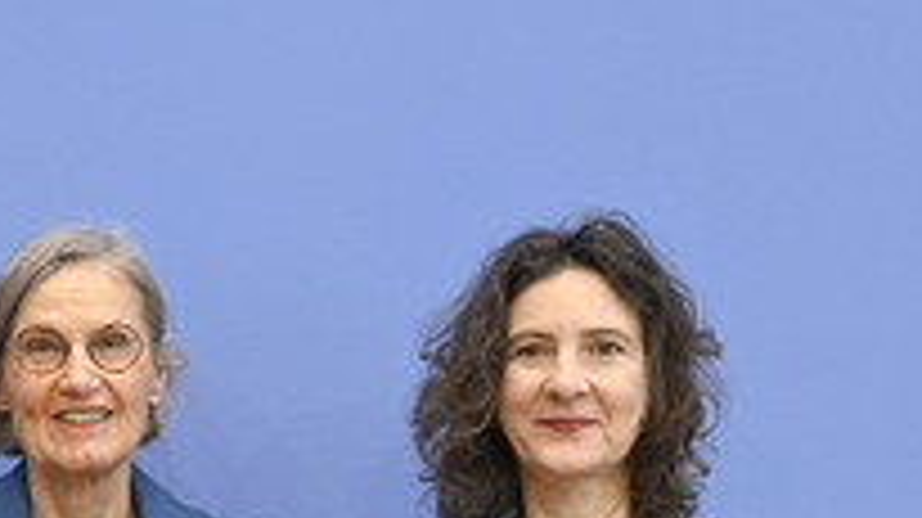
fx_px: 2590
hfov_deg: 19.8
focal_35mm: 106
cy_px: 631
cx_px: 88
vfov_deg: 11.2
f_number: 5
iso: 5000
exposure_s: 1/400
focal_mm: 46
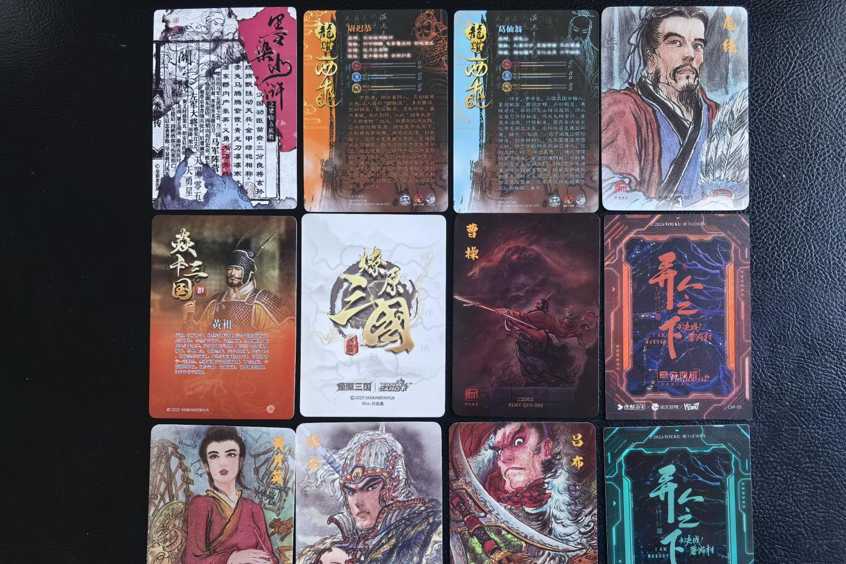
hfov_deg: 63.6
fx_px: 681
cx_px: 436
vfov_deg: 44.8
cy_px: 322
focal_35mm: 29
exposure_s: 1/100
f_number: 2
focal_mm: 6.35
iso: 250
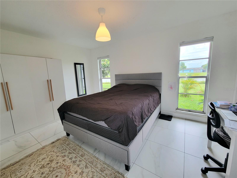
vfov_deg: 89.9
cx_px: 118
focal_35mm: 13
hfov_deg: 106.2
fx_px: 89
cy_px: 89
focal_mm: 2.2
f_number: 2.2
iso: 50
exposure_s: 1/60.2
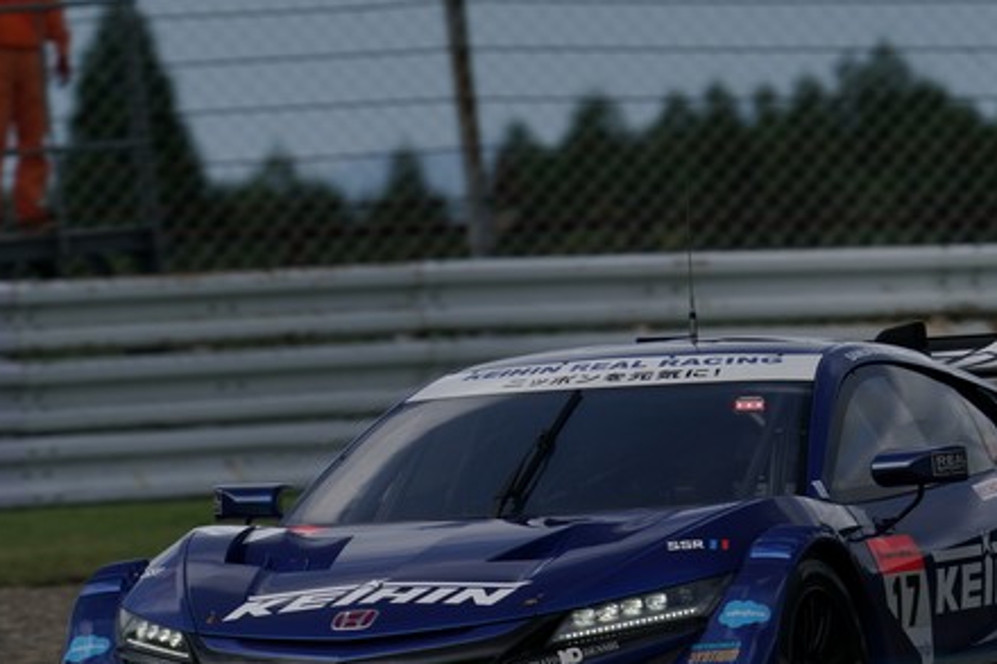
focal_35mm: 883
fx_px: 24444
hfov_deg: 2.3
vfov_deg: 1.6
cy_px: 417
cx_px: 587
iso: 200
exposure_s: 1/1000
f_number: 9
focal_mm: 539
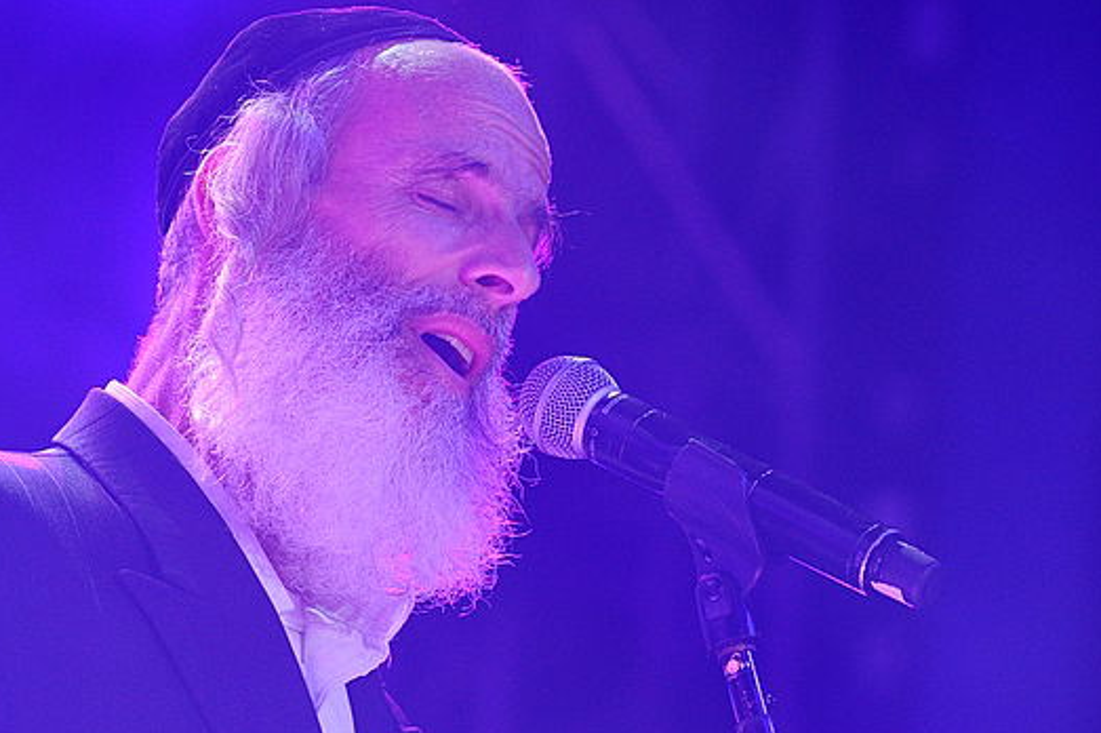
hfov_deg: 6.7
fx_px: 9352
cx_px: 385
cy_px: 356
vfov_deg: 4.5
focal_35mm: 306
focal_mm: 200
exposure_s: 1/400
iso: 1600
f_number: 6.3
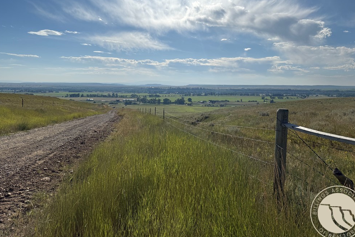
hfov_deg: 69.4
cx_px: 181
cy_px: 102
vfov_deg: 49.4
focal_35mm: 26
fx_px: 256
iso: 64
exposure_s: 1/14286
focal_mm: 6.76
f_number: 1.78
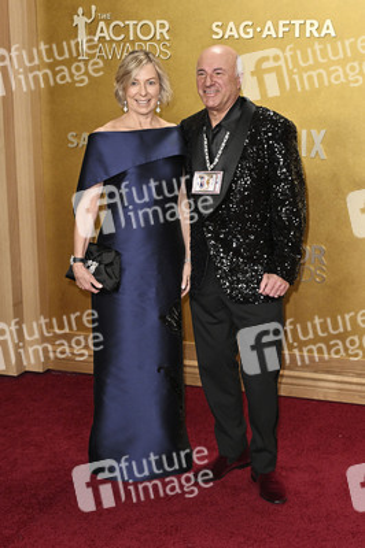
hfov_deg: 26.9
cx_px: 182
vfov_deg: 39.6
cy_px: 274
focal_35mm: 50
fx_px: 762
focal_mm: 50
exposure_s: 1/320
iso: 2500
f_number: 5.6
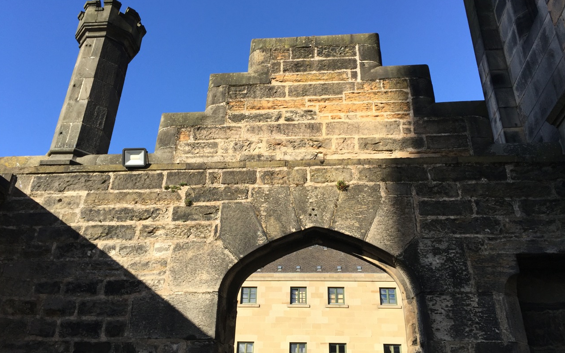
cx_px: 280
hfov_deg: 61.2
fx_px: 477
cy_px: 165
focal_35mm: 31
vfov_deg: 40.6
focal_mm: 4.15
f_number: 2.2
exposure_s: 1/1199
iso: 32
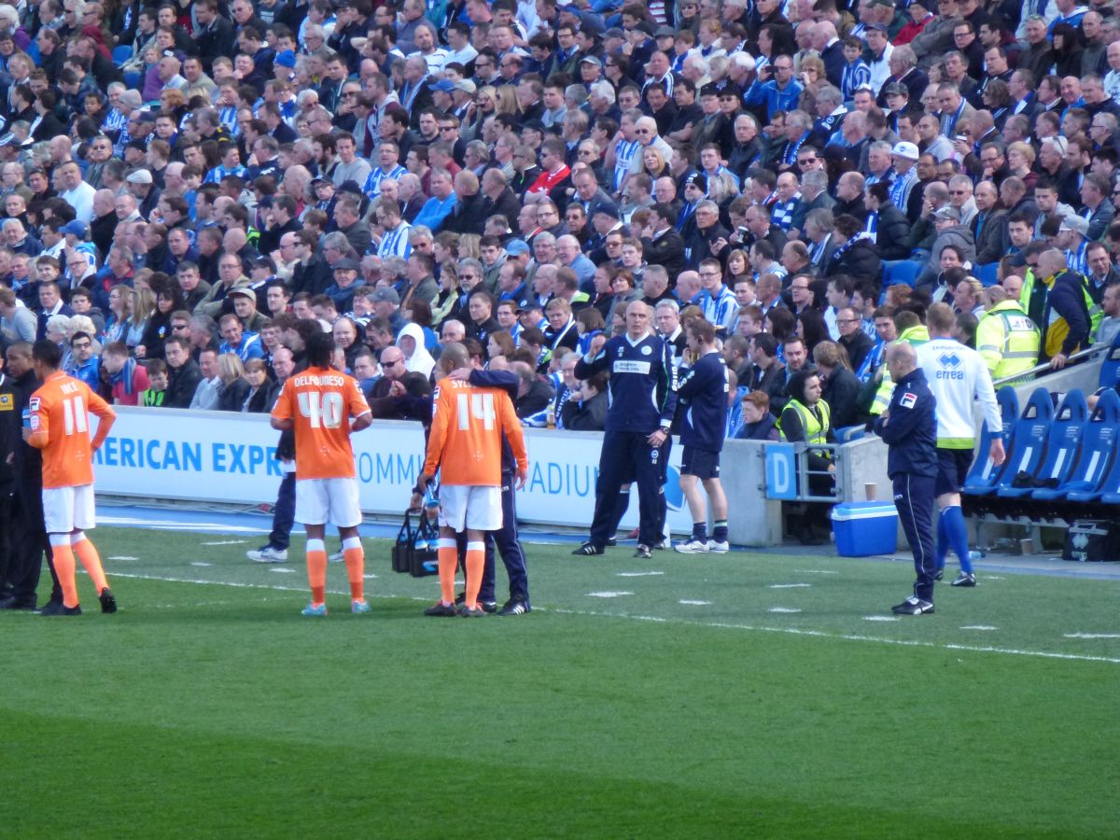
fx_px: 12813
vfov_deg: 3.8
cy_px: 420
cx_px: 560
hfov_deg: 5.0
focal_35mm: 396
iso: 320
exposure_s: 1/125
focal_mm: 68.8
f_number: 5.9
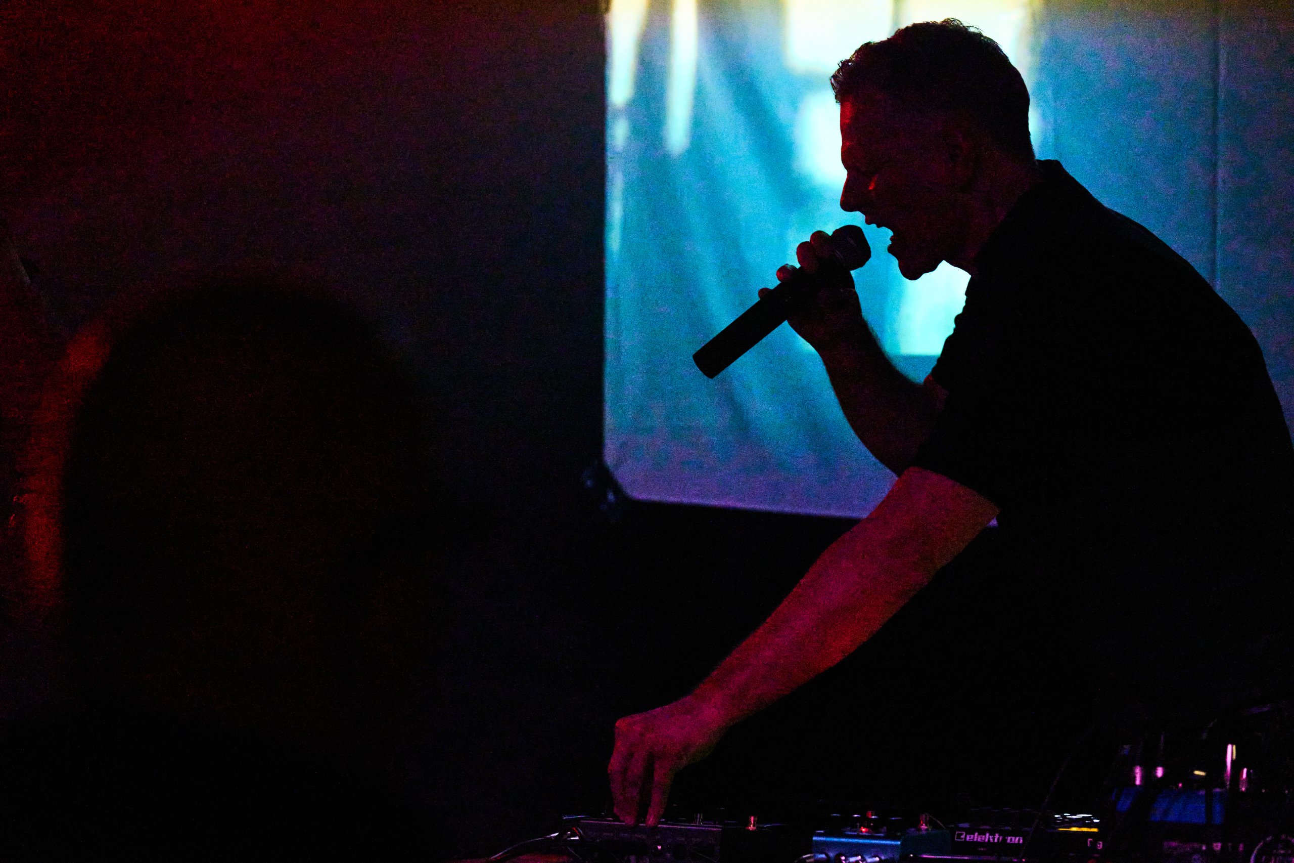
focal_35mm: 132
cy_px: 432
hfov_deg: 15.5
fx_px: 4744
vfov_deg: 10.4
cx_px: 647
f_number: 4
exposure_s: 1/250
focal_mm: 132
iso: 12800
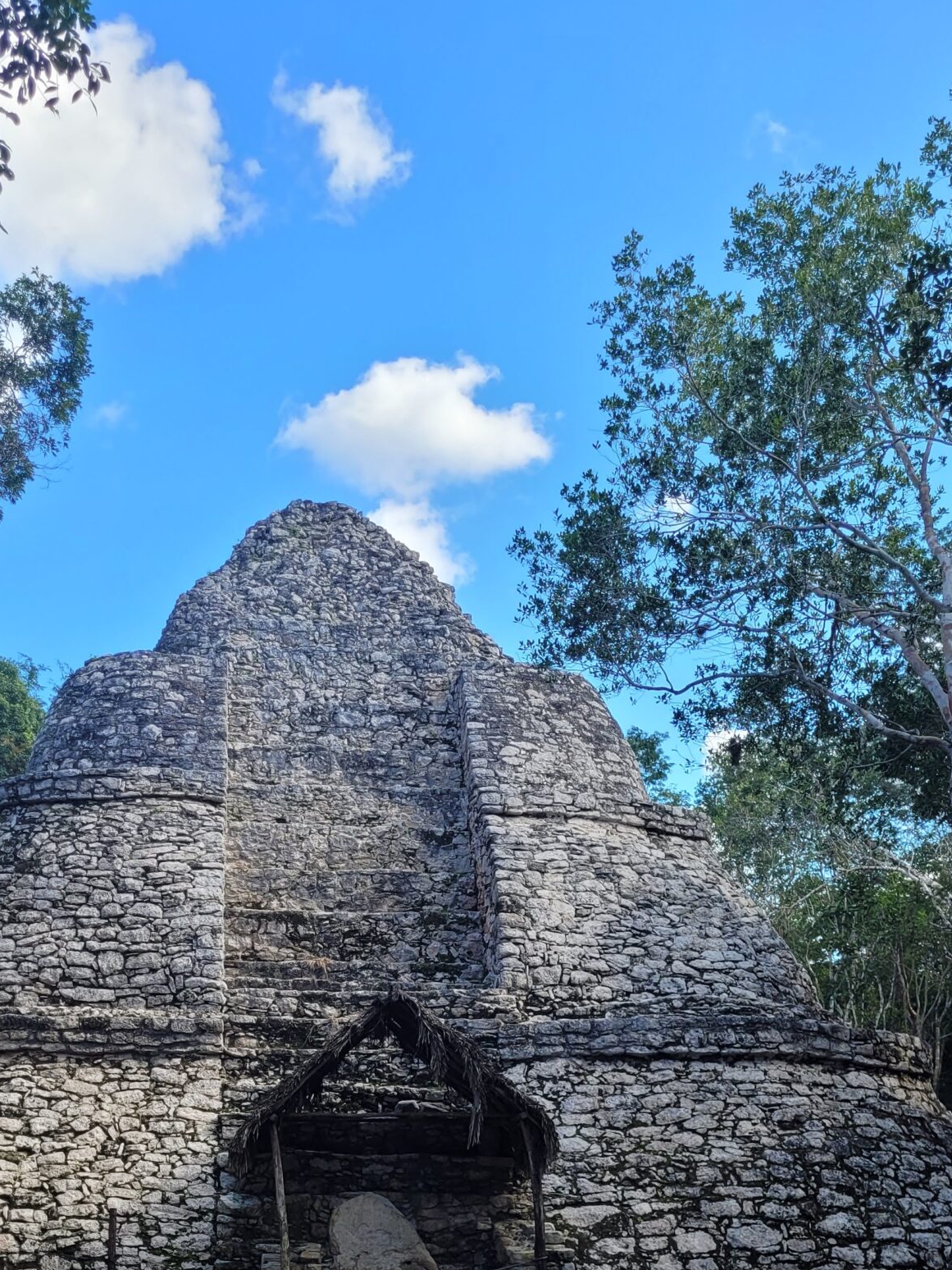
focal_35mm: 43
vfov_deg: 41.7
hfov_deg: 33.4
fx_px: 1577
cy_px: 1039
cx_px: 350
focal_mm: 5.4
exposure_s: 1/606
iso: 40
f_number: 1.8
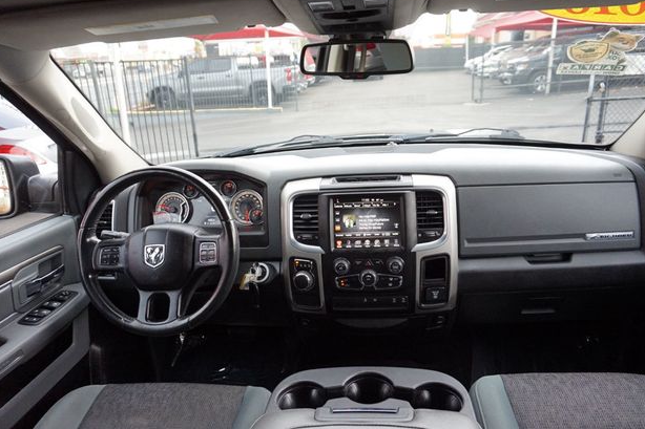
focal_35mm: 25
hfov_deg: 71.5
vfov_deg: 51.3
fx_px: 448
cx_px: 333
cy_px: 208
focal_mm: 16
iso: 1000
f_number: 4
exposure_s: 1/160
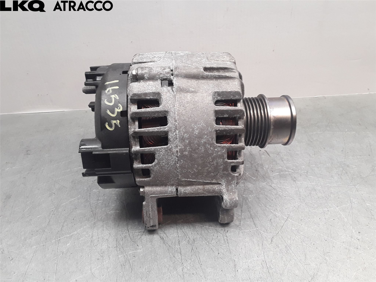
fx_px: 304
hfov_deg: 63.4
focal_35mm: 28
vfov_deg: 49.7
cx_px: 188
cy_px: 141
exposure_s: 1/50
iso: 50
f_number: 1.9
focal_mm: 2.91
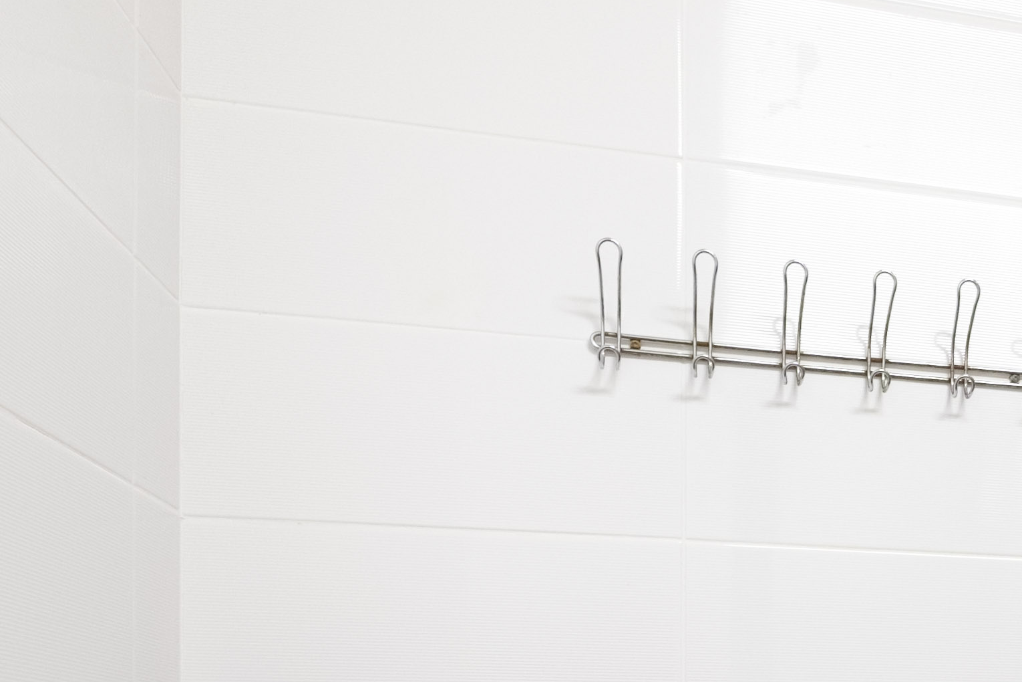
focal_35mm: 48
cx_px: 1101
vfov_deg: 25.2
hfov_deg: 35.6
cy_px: 825
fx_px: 1363
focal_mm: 10
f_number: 4
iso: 800
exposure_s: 1/25
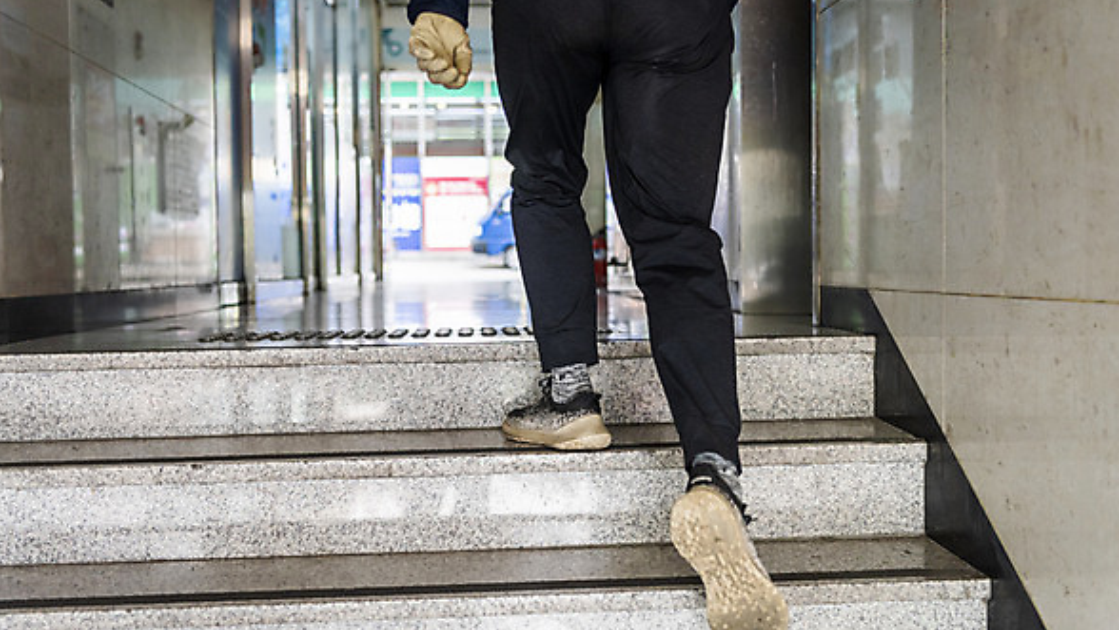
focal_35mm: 47
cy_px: 312
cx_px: 566
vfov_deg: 25.4
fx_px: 1395
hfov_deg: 43.7
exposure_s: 1/500
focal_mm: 44
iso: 800
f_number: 2.8
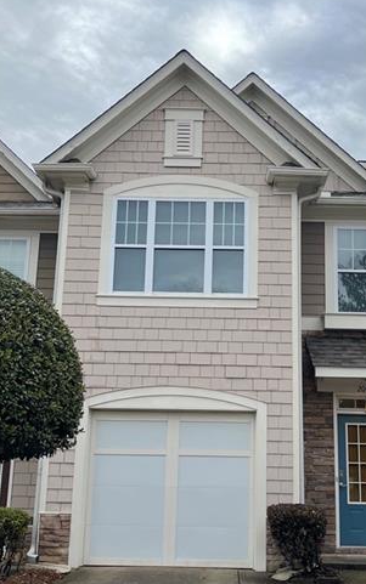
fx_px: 702
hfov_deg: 29.1
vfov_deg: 45.3
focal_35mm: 44
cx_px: 227
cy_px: 294
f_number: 1.6
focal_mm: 5.1
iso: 50
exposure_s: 1/2571
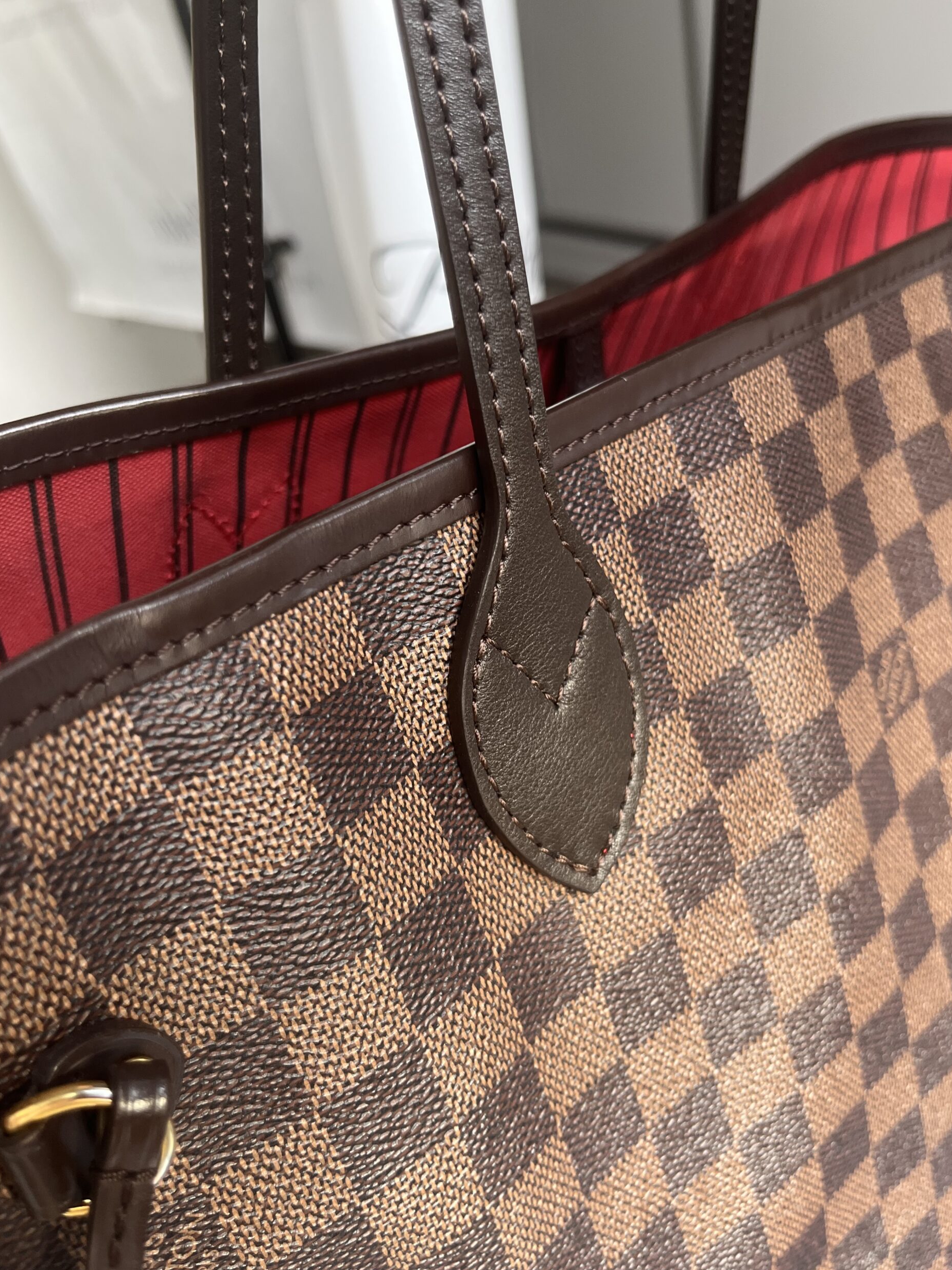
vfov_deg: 65.3
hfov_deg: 51.4
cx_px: 485
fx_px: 990
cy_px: 634
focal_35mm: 27
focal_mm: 5.1
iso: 125
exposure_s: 1/100
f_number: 1.6
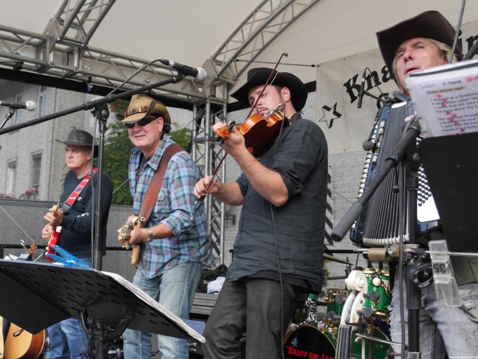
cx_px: 239
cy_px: 180
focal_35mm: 50
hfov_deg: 38.2
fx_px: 690
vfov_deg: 29.1
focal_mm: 25
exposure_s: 1/125
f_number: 5
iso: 200
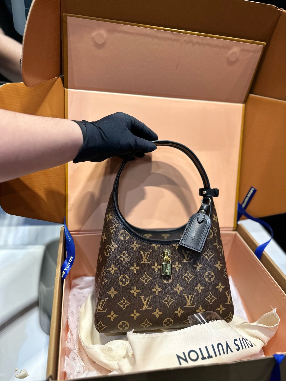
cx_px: 143
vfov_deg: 71.6
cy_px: 190
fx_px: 264
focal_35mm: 24
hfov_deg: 56.8
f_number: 1.78
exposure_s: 1/100
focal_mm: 6.86
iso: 160
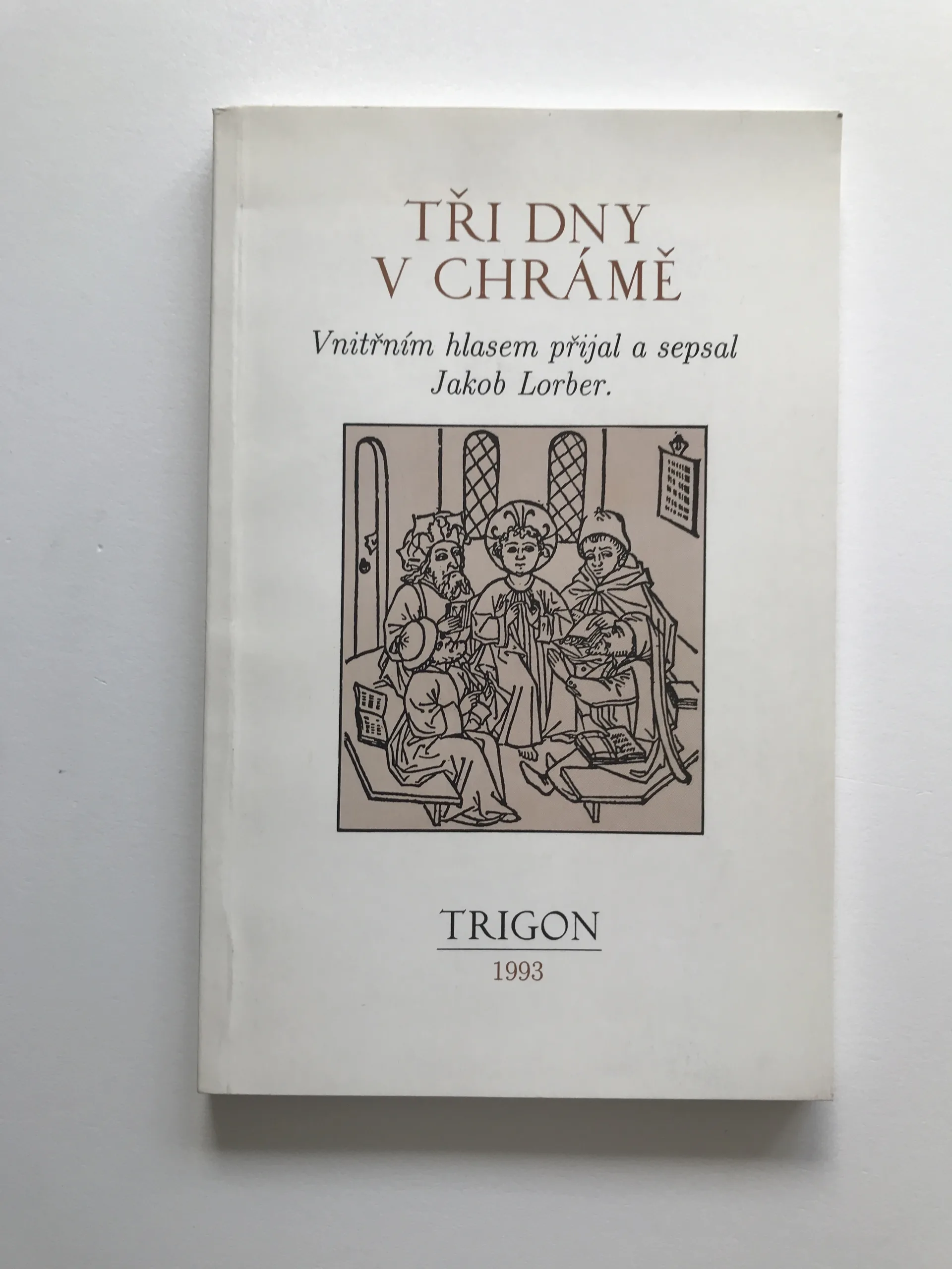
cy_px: 634
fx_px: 1027
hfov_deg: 49.7
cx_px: 476
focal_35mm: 28
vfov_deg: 63.4
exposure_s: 1/110
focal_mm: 3.99
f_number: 1.8
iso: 20
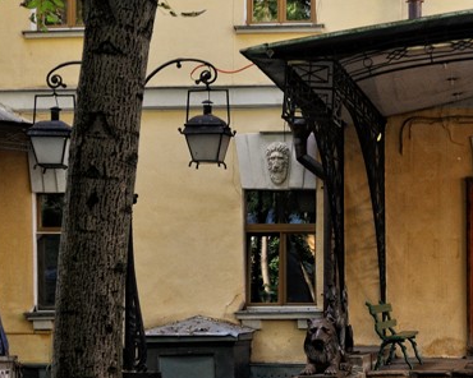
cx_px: 487
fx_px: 1148
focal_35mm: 82
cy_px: 359
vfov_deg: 18.3
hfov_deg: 22.3
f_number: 5.6
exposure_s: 1/160
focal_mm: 24
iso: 320
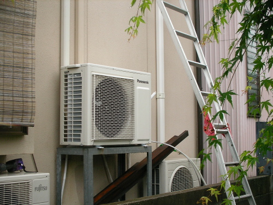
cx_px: 136
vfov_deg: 23.3
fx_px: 497
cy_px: 102
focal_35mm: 63
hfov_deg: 30.7
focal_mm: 10.5
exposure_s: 1/70.7
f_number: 3.6
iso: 88
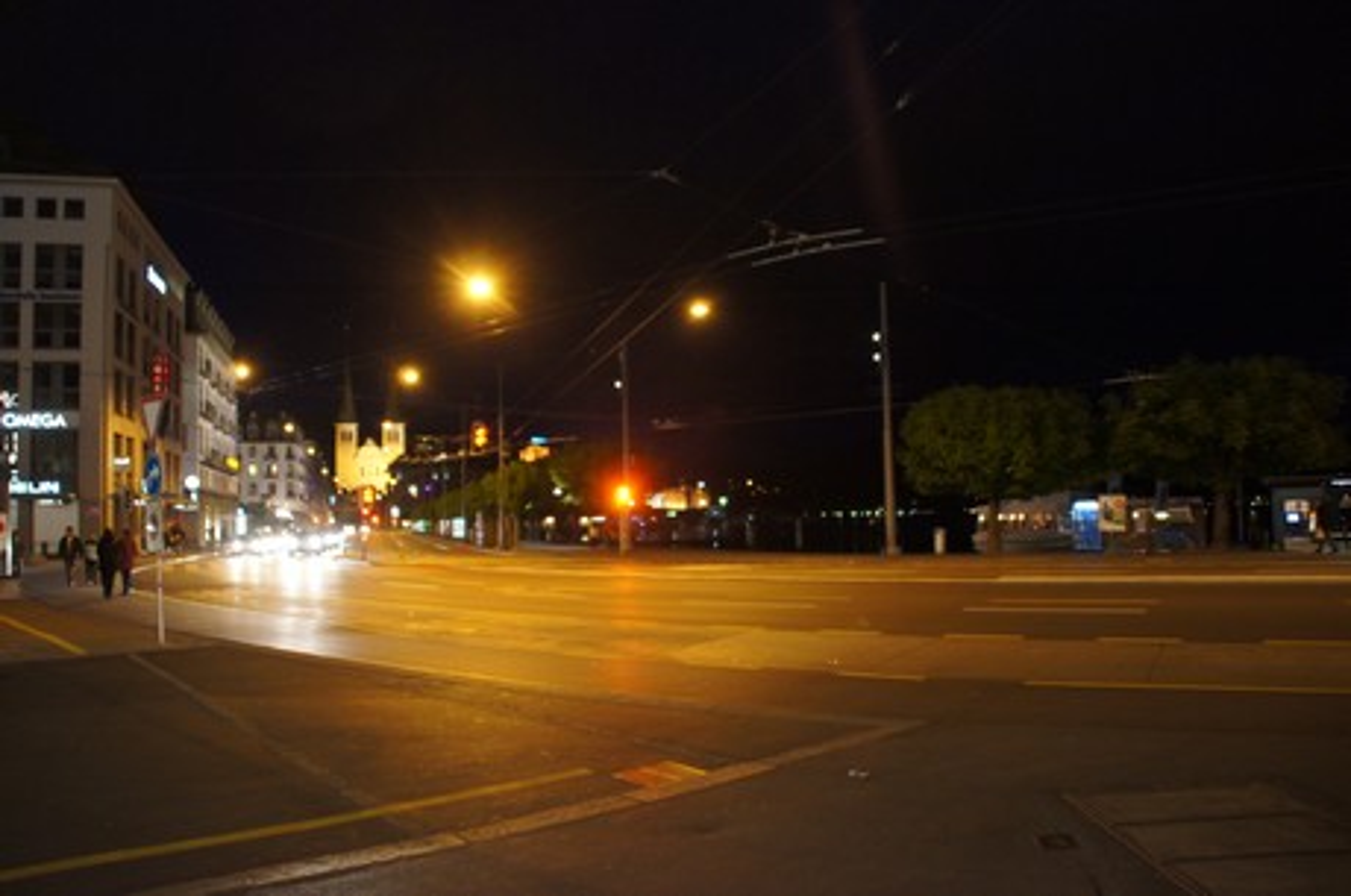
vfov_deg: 47.8
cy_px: 448
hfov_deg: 67.5
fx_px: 1011
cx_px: 676
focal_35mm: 27
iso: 4000
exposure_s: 1/30
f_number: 3.5
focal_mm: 18
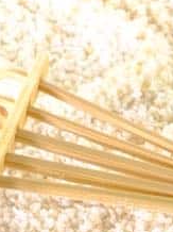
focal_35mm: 469
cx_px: -24
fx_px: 3131
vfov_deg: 4.2
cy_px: -145
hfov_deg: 3.2
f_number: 11
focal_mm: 55
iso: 1000
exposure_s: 1/15
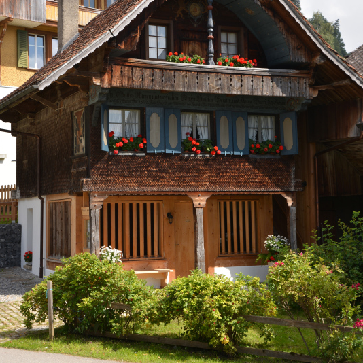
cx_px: 182
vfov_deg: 25.7
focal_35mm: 67
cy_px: 147
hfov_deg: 25.7
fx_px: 795
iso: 100
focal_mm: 52
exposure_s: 1/200
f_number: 6.3
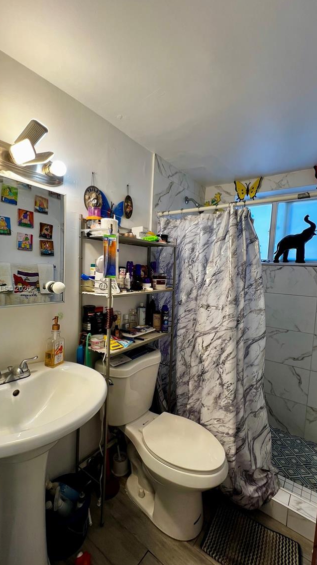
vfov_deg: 103.0
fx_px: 224
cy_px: 289
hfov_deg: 70.5
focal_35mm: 15
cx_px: 163
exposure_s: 1/120
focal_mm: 1.57
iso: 40
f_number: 1.8
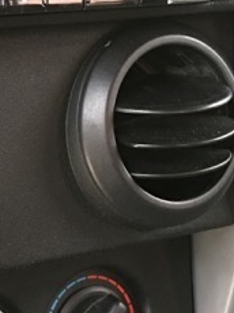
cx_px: -52
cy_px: 95
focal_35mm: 101
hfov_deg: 14.1
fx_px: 912
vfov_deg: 19.4
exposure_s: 1/15
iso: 80
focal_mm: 4.15
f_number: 2.2
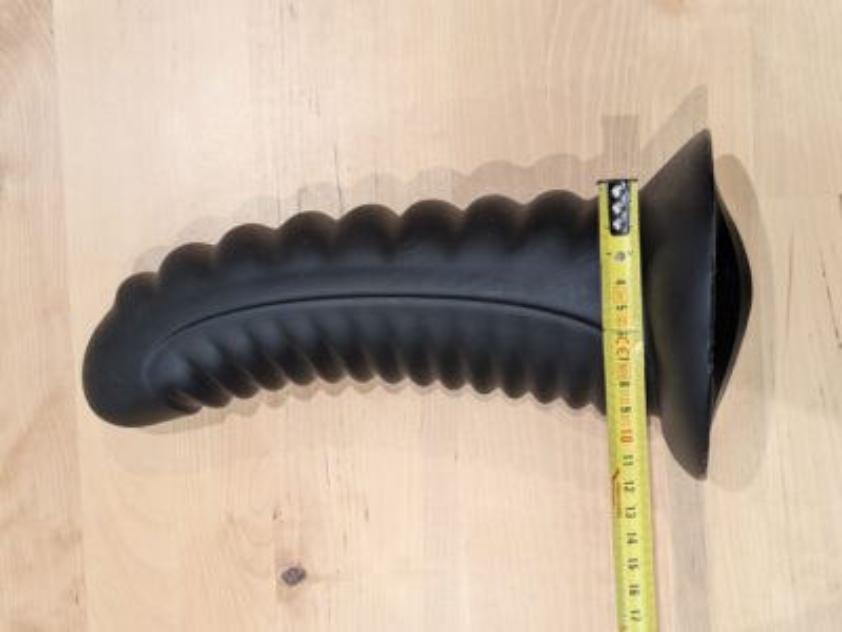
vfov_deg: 29.7
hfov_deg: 38.9
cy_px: 316
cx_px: 421
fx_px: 1192
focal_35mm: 49
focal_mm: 6.9
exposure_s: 1/153
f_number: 1.68
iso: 392
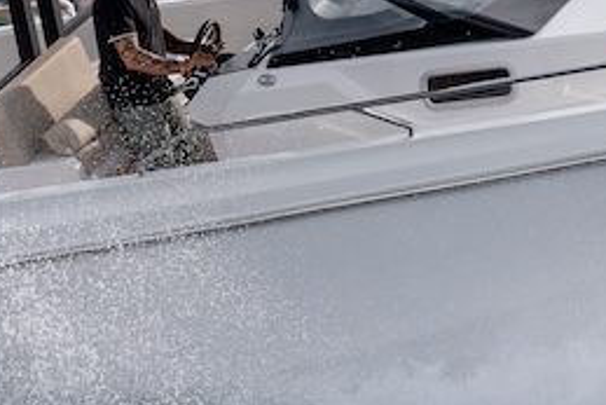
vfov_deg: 3.7
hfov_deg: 5.5
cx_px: 229
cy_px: 104
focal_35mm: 375
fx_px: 6316
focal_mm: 95
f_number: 7.1
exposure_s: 1/2500
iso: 500
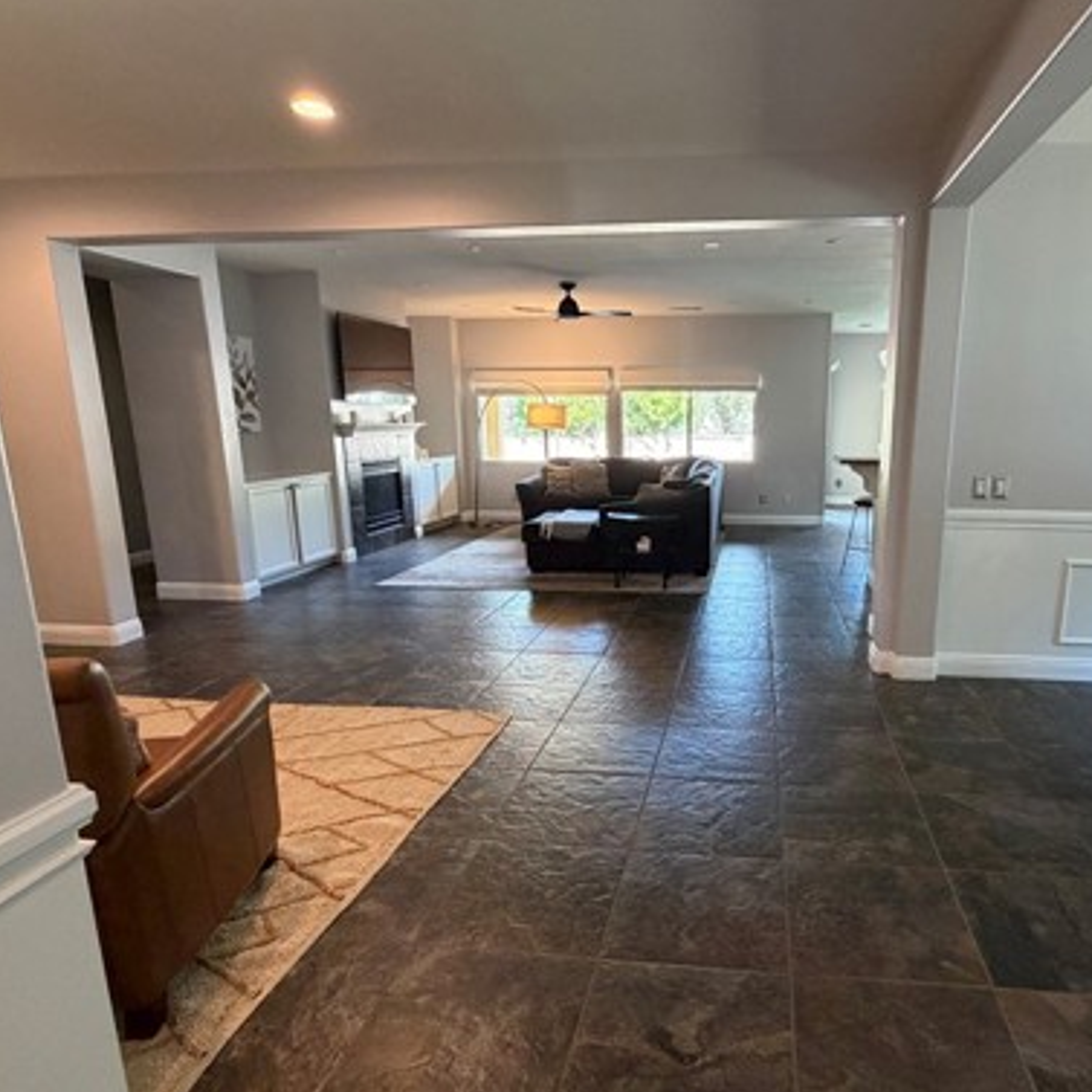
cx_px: 684
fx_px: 749
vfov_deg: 72.1
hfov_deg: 71.0
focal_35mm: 21
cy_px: 582
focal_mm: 2.22
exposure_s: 1/60
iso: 320
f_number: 2.2
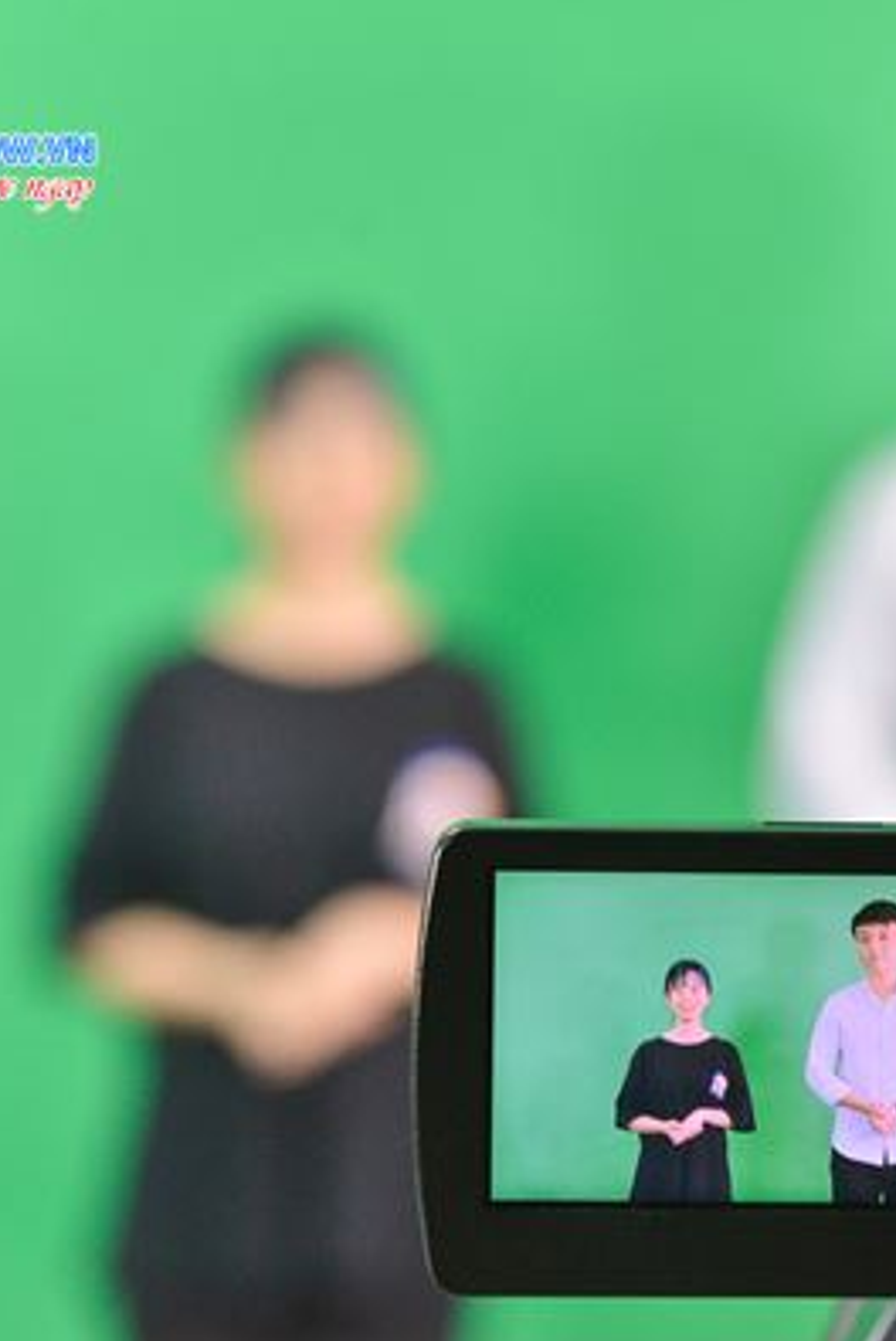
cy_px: 669
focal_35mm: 88
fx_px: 3279
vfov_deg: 23.1
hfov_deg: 15.5
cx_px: 652
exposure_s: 1/350
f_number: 4
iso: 2500
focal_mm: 58
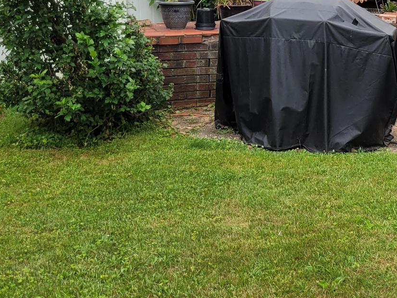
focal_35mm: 64
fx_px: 734
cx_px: 338
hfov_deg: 29.3
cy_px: 79
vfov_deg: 22.7
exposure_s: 1/1925
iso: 40
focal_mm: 5.4
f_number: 1.8
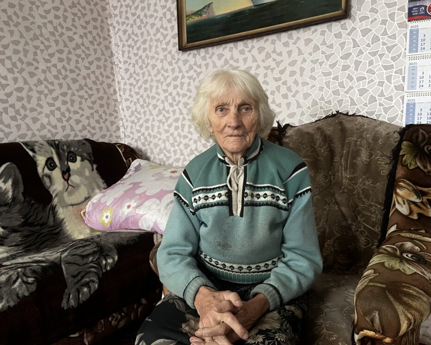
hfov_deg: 62.2
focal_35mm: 28
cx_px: 226
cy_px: 174
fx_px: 357
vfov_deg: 51.5
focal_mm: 5.1
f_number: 1.6
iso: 800
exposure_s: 1/30
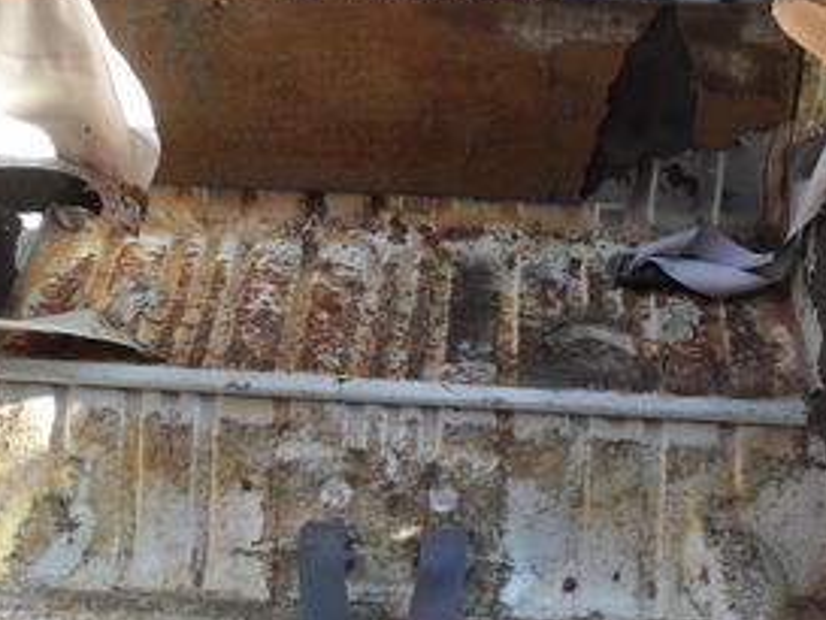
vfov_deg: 18.0
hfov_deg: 23.8
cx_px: 418
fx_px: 1958
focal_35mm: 82
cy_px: 293
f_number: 2.8
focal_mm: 6.2
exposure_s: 1/125
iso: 100
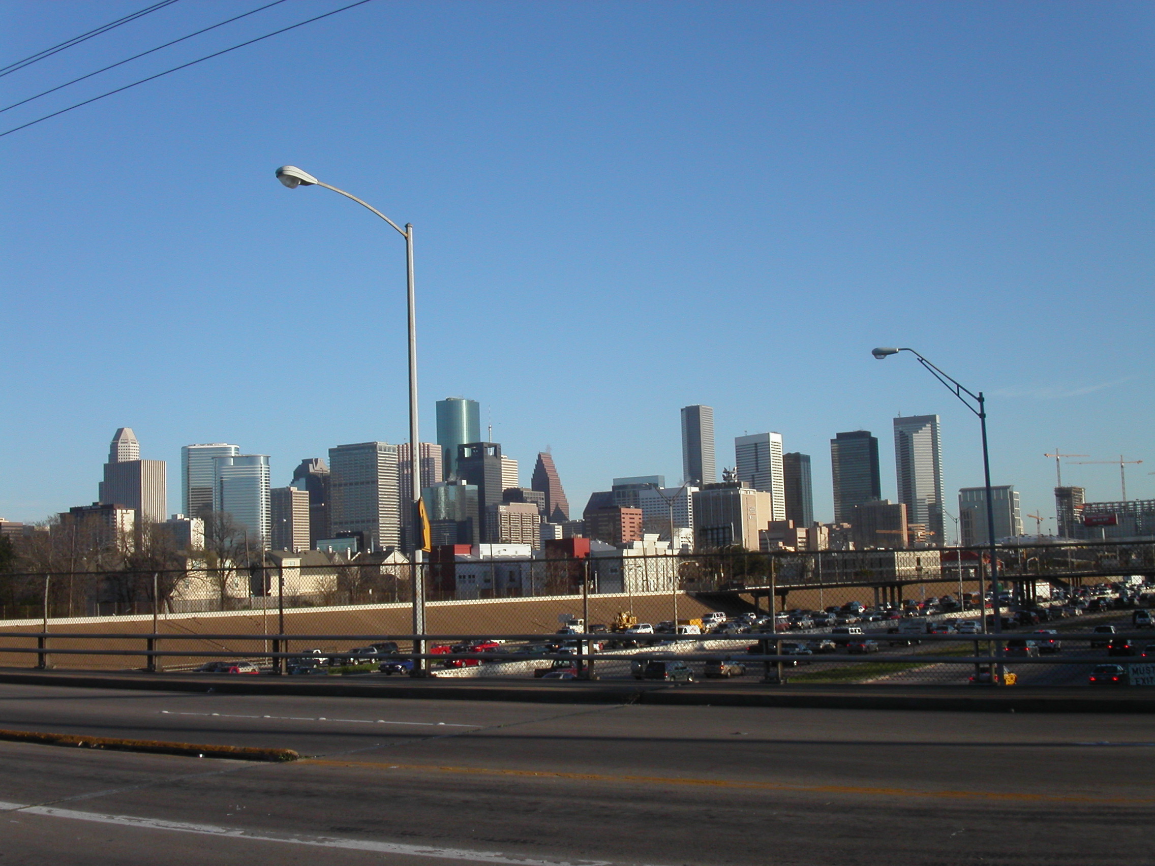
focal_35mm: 45
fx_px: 1501
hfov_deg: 42.1
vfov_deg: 32.2
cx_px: 578
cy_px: 433
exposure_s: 1/250
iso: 100
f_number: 8
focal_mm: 9.3
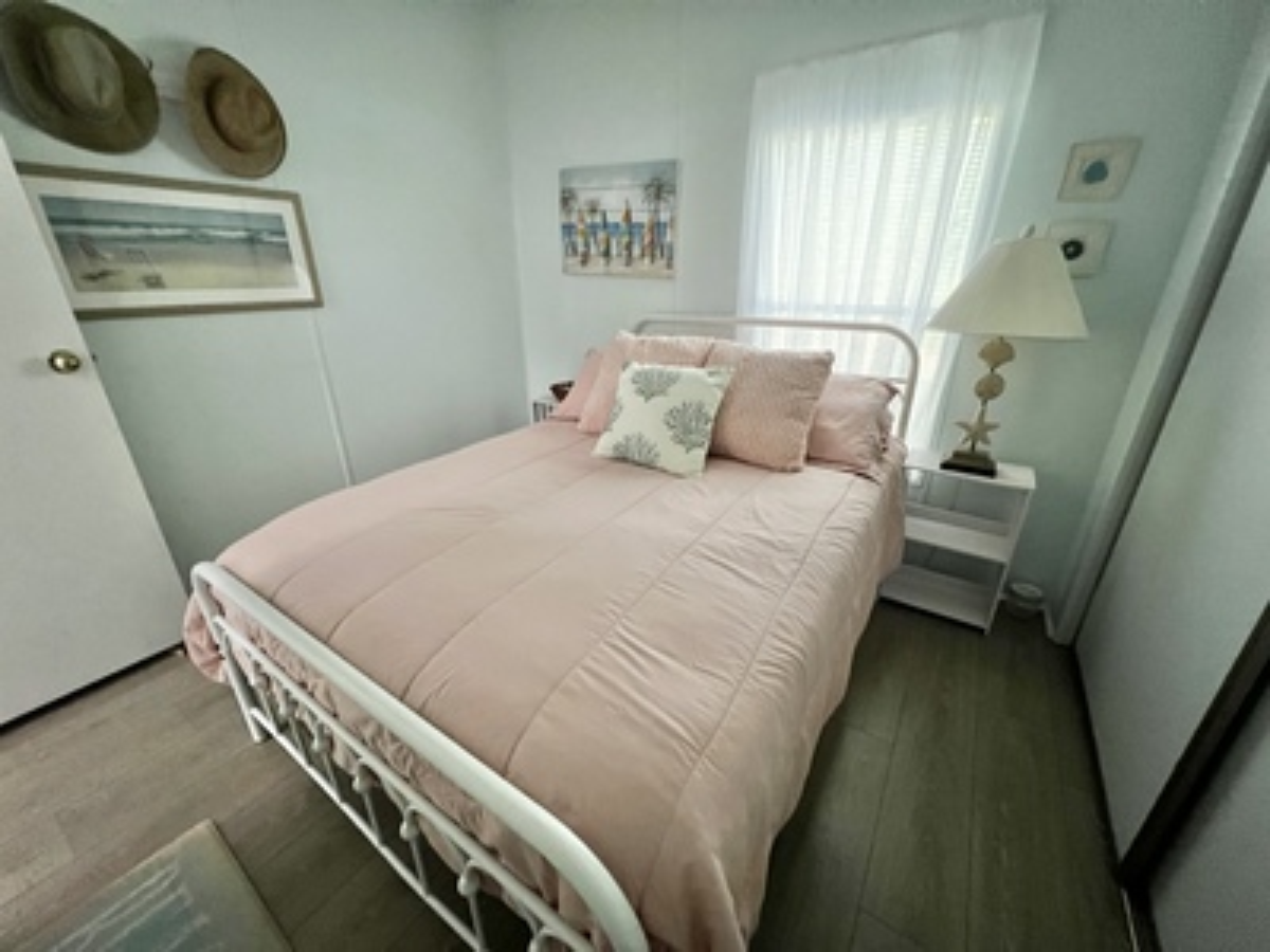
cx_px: 635
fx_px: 477
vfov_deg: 89.9
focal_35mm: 13
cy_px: 476
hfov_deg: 106.2
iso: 800
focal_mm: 1.57
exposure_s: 1/60
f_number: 1.8
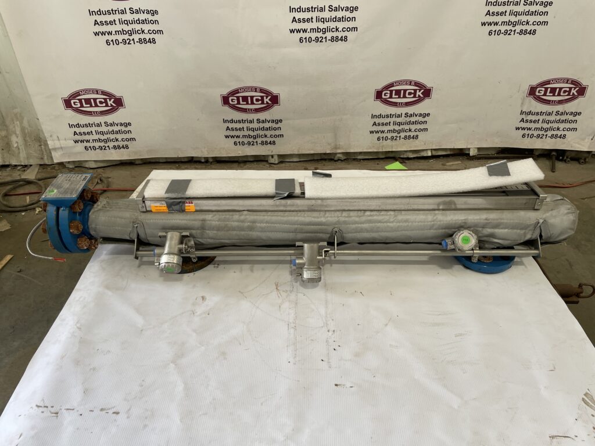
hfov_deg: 67.3
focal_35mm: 26
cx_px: 298
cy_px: 223
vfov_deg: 53.1
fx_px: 447
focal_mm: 4.2
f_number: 1.6
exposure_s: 1/121
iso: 64
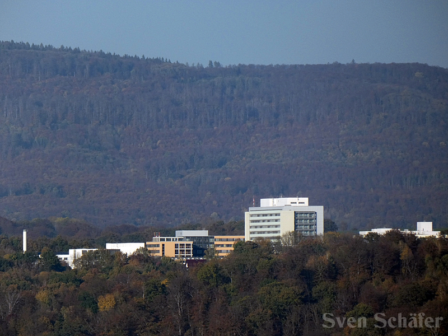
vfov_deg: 2.0
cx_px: 224
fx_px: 9797
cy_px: 168
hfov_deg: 2.6
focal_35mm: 757
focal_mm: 135.6
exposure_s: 1/400
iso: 80
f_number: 5.6
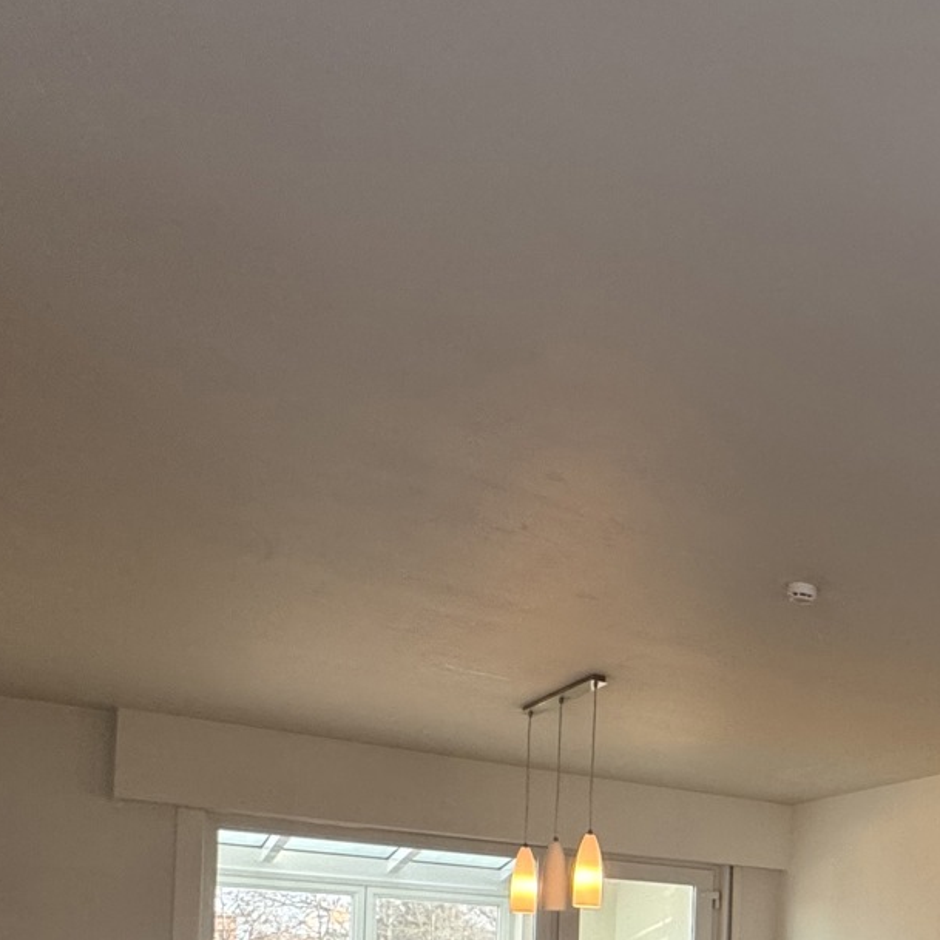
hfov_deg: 30.9
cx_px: 1287
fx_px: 1198
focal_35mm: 39
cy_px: 991
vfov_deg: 37.2
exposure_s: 1/100
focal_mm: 2.22
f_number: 2.2
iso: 160
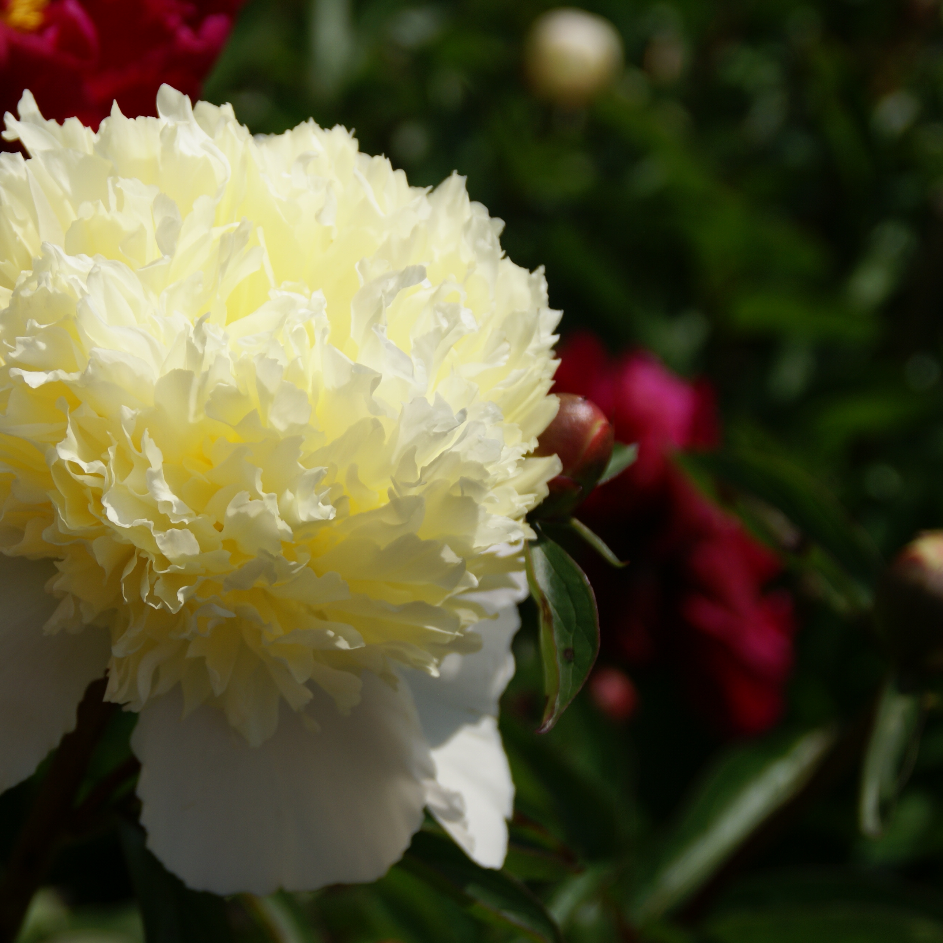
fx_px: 3544
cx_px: 266
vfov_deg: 15.2
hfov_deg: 15.1
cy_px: 472
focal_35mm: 115
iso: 100
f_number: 5.6
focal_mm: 60
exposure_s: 1/800
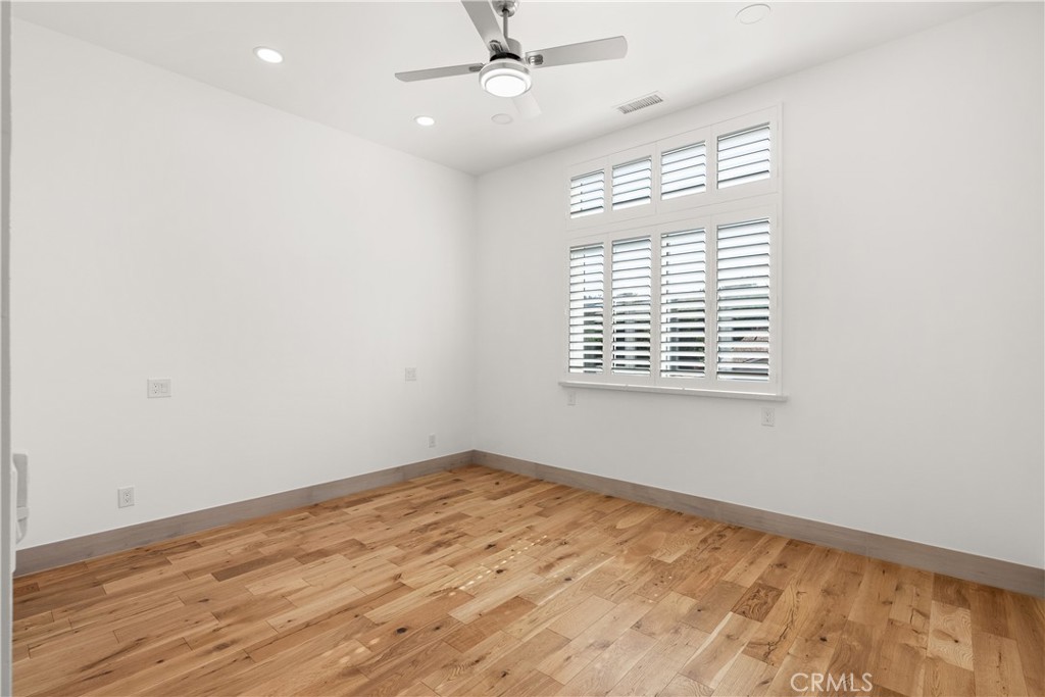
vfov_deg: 73.8
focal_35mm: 16
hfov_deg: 96.7
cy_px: 348
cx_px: 522
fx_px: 464
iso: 640
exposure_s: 1/125
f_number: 9
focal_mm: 16
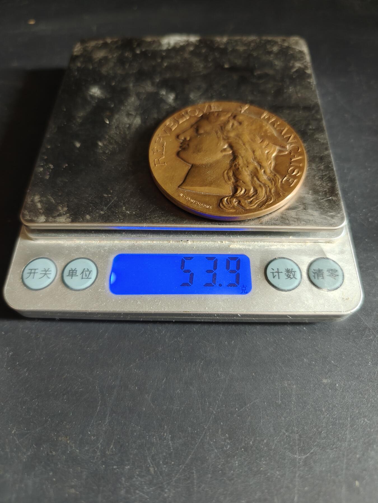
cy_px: 252
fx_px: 335
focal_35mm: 23
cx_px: 189
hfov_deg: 58.9
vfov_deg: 73.9
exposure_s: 1/99.6
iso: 800
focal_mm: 6.06
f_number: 1.6
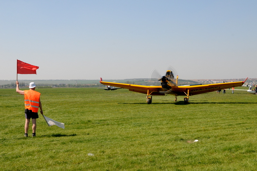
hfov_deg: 36.9
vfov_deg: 25.0
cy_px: 86
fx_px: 385
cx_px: 128
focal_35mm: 54
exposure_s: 1/100
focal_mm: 36
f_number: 10
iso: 200
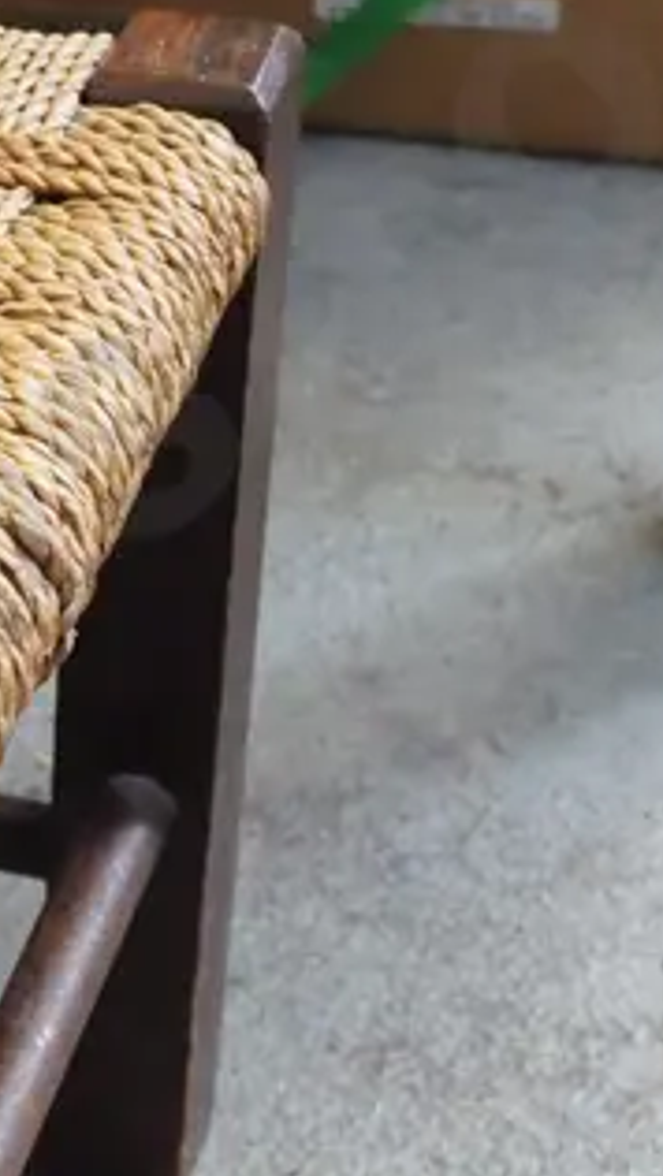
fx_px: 3528
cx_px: -473
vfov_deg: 18.8
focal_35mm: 113
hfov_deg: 10.2
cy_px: 886
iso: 1600
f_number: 5.6
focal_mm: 16
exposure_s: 1/80
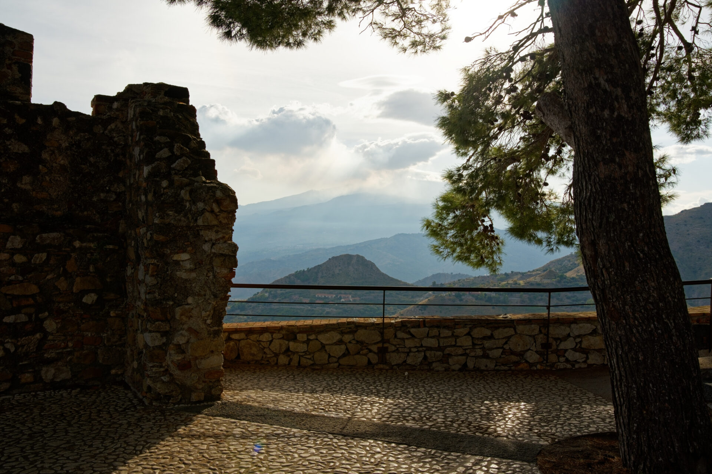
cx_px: 356
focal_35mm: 32
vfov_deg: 41.1
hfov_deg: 58.7
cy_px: 237
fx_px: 633
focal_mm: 32
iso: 100
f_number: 8
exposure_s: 1/160
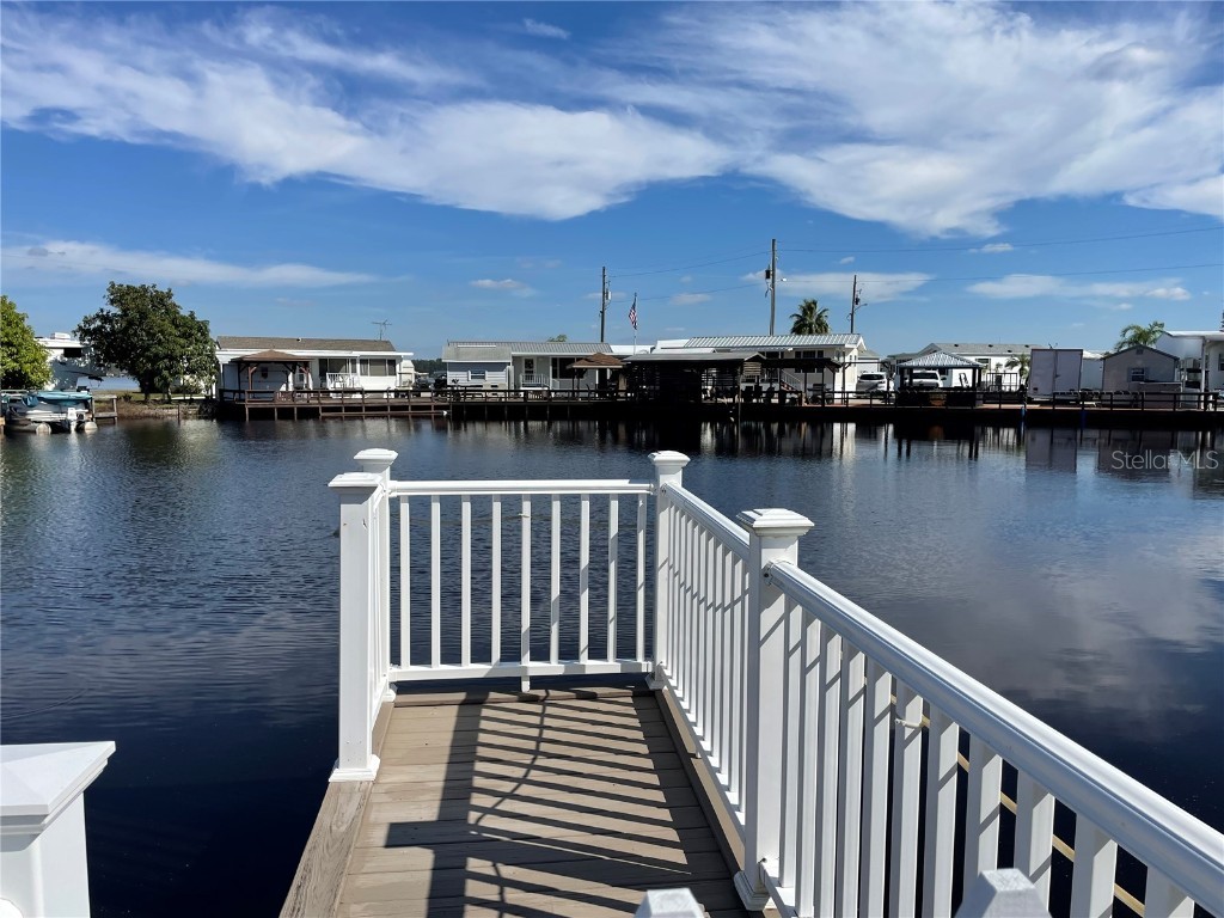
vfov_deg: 53.1
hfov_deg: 67.3
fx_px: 919
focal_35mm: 26
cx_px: 612
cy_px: 459
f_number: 1.6
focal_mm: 4.2
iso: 32
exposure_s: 1/6494
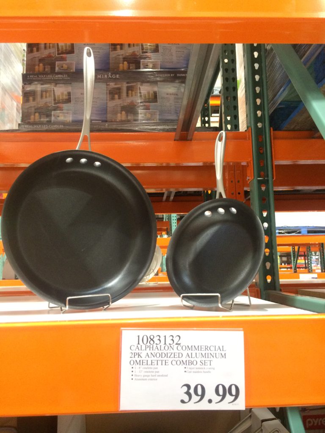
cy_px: 216
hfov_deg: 48.2
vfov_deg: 61.7
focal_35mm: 29
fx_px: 363
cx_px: 162
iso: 200
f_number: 2.2
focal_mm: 4.15
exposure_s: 1/33
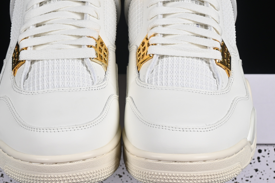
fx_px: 1085
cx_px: 118
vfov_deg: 9.7
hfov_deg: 14.4
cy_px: 83
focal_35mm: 142
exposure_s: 1/100
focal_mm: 50
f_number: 8
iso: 160
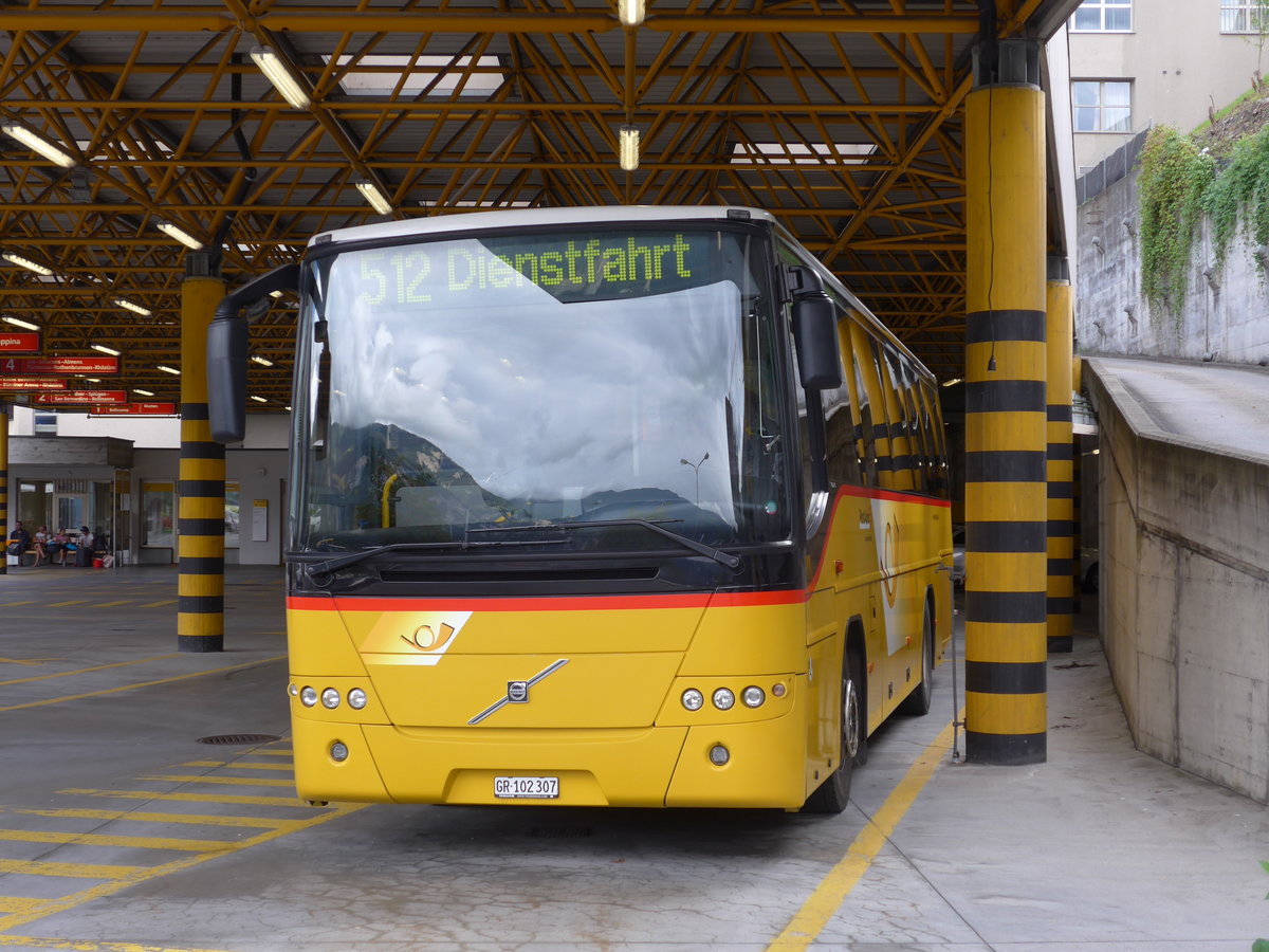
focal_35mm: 52
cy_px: 476
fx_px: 1906
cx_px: 634
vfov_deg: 28.0
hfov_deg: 36.8
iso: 80
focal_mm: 10.7
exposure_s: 1/125
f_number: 3.3
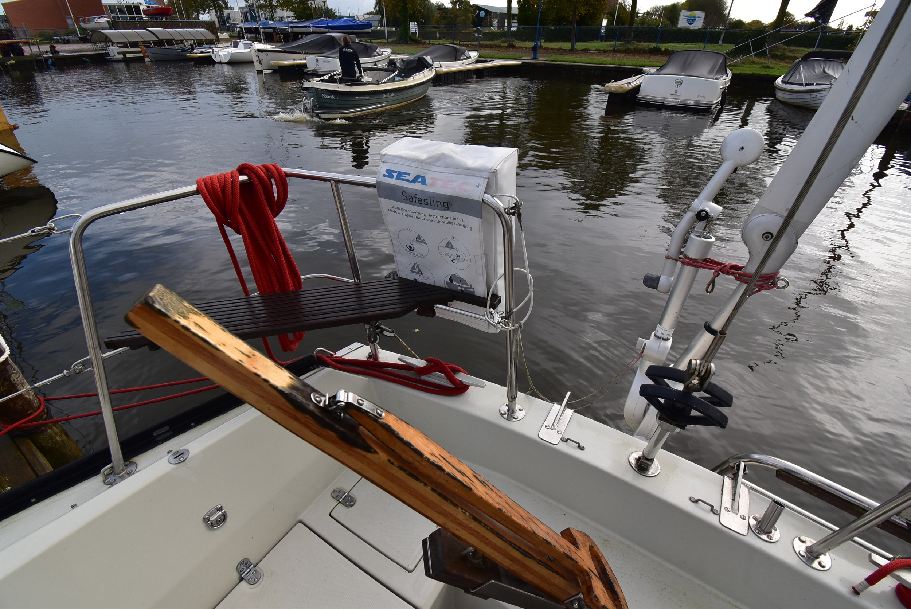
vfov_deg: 77.4
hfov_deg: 100.3
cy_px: 304
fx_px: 380
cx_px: 456
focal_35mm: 15
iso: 400
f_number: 9
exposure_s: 1/160
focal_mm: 10
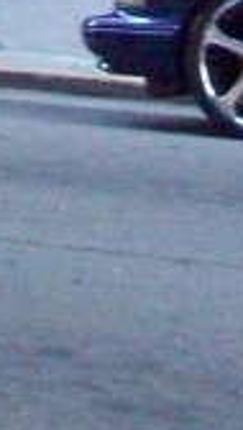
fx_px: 2795
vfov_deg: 7.9
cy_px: -712
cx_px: -196
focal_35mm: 245
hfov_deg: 4.9
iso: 454
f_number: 2.8
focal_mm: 6.2
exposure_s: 1/128
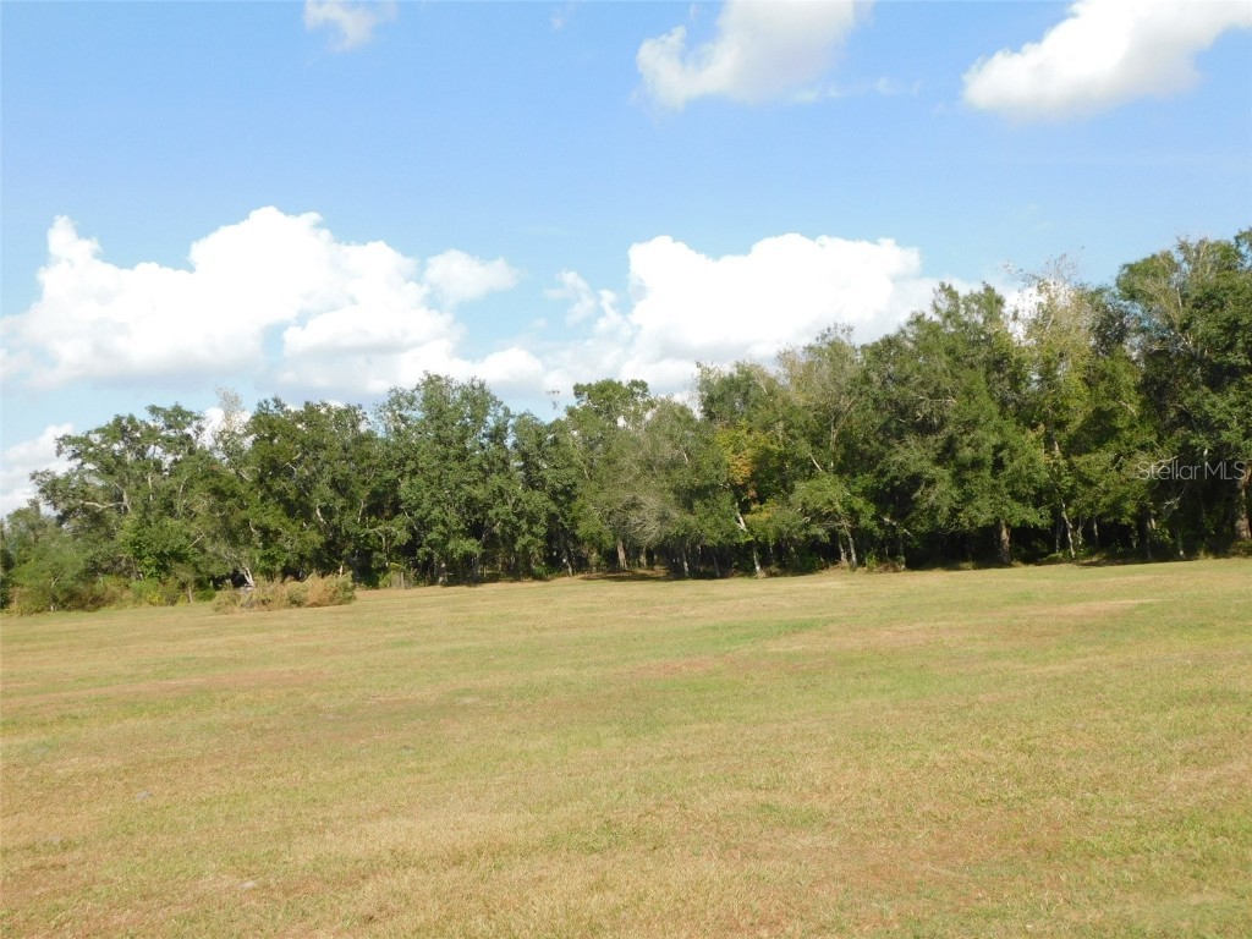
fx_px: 1302
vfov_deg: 39.7
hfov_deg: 51.4
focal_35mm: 36
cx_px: 626
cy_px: 470
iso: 125
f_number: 3.5
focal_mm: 6.3
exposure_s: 1/1000
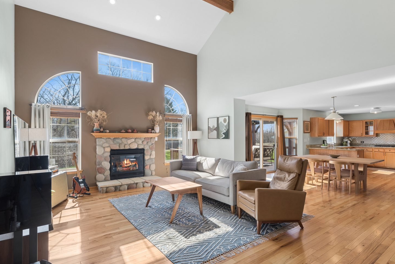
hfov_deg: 86.7
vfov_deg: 64.6
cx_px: 214
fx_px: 209
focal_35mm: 19
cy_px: 134
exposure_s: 1/25
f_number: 11
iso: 200
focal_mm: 17
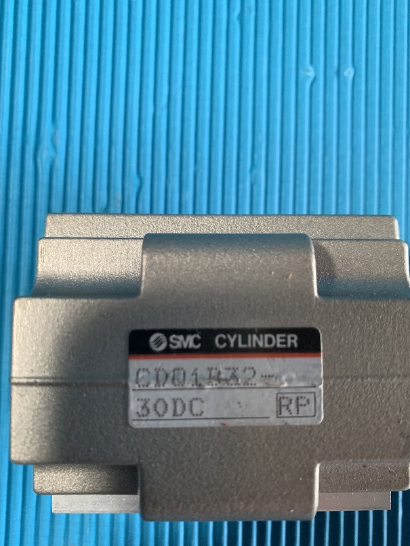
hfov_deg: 53.1
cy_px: 273
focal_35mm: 26
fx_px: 411
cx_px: 205
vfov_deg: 67.3
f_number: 1.8
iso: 320
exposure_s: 1/60
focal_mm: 4.25
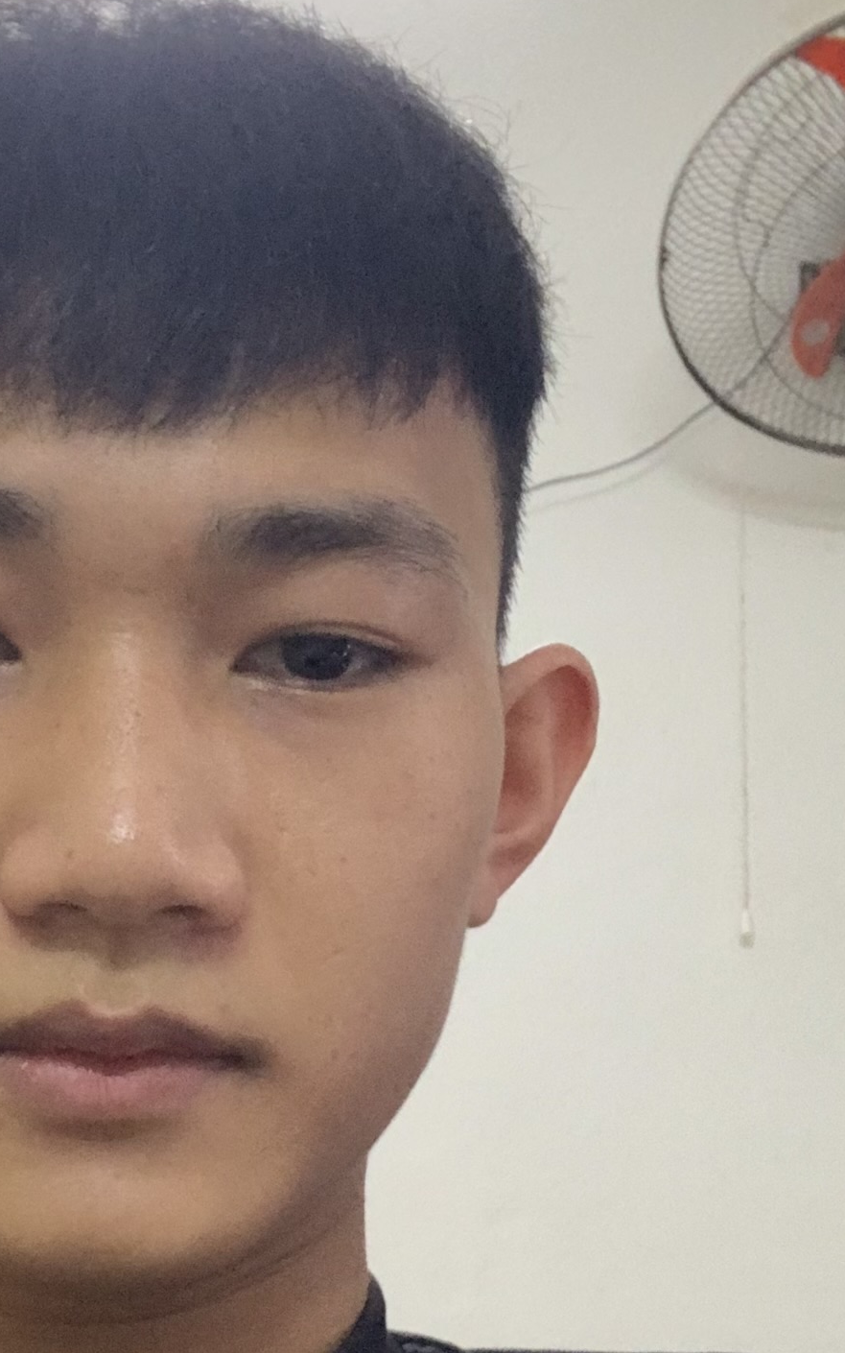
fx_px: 1990
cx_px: 151
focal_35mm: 54
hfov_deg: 23.6
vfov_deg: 37.0
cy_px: 926
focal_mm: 2.87
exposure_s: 1/58
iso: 320
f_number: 2.2
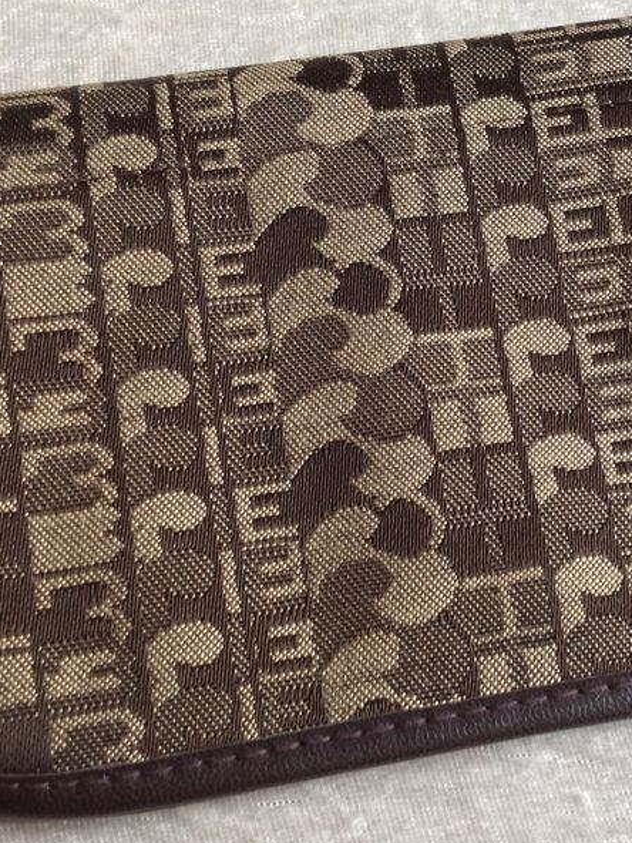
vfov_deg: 32.7
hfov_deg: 24.6
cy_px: 391
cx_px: 458
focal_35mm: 59
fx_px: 1436
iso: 64
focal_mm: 4.28
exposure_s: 1/24
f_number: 2.4
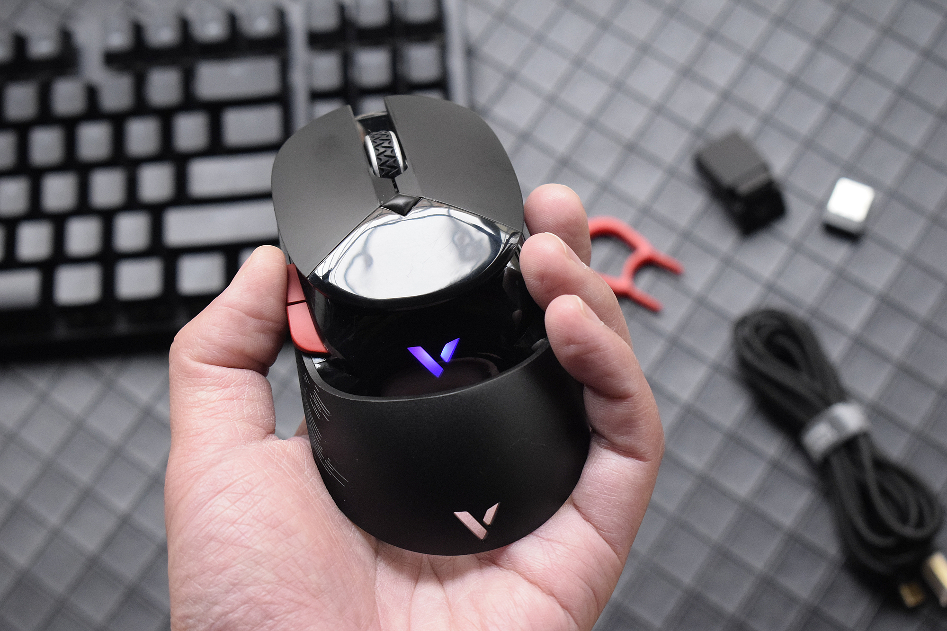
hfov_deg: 27.0
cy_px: 316
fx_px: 1973
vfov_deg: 18.2
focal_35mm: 75
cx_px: 474
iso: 3200
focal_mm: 50
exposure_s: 1/200
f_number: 7.1
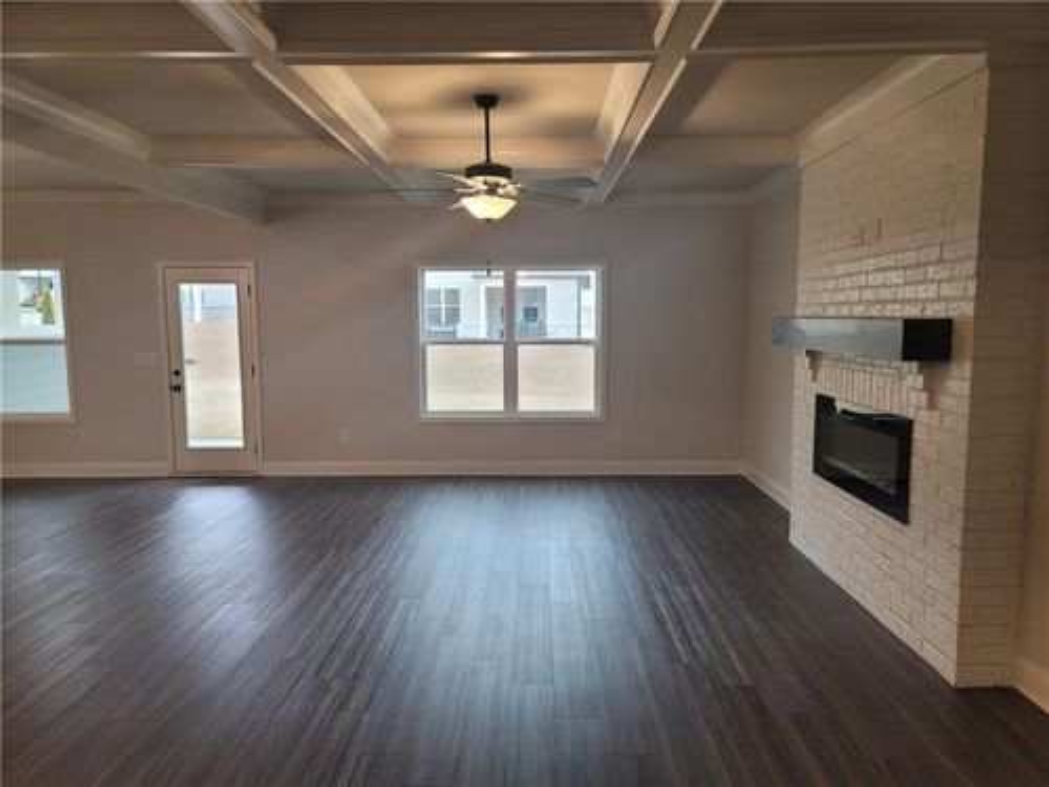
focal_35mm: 25
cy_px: 394
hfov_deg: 69.4
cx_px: 524
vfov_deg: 54.9
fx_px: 758
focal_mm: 7
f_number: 1.8
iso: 250
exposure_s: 1/120
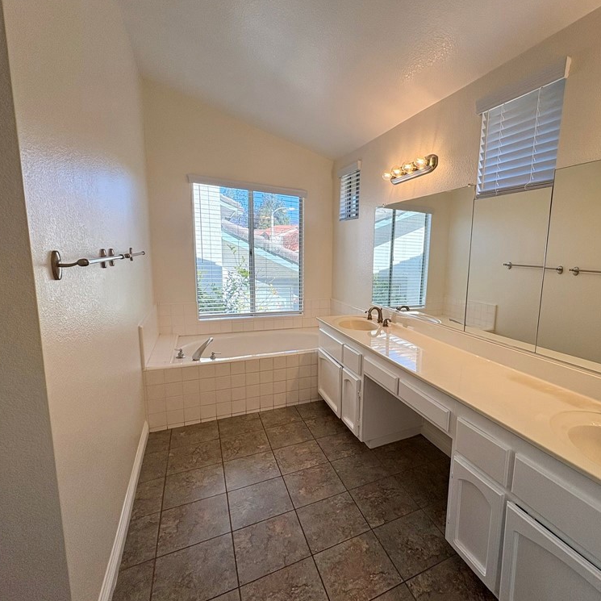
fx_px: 334
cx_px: 389
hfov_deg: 81.8
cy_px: 305
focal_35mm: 17
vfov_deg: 84.0
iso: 64
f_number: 2.2
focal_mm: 2.22
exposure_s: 1/373
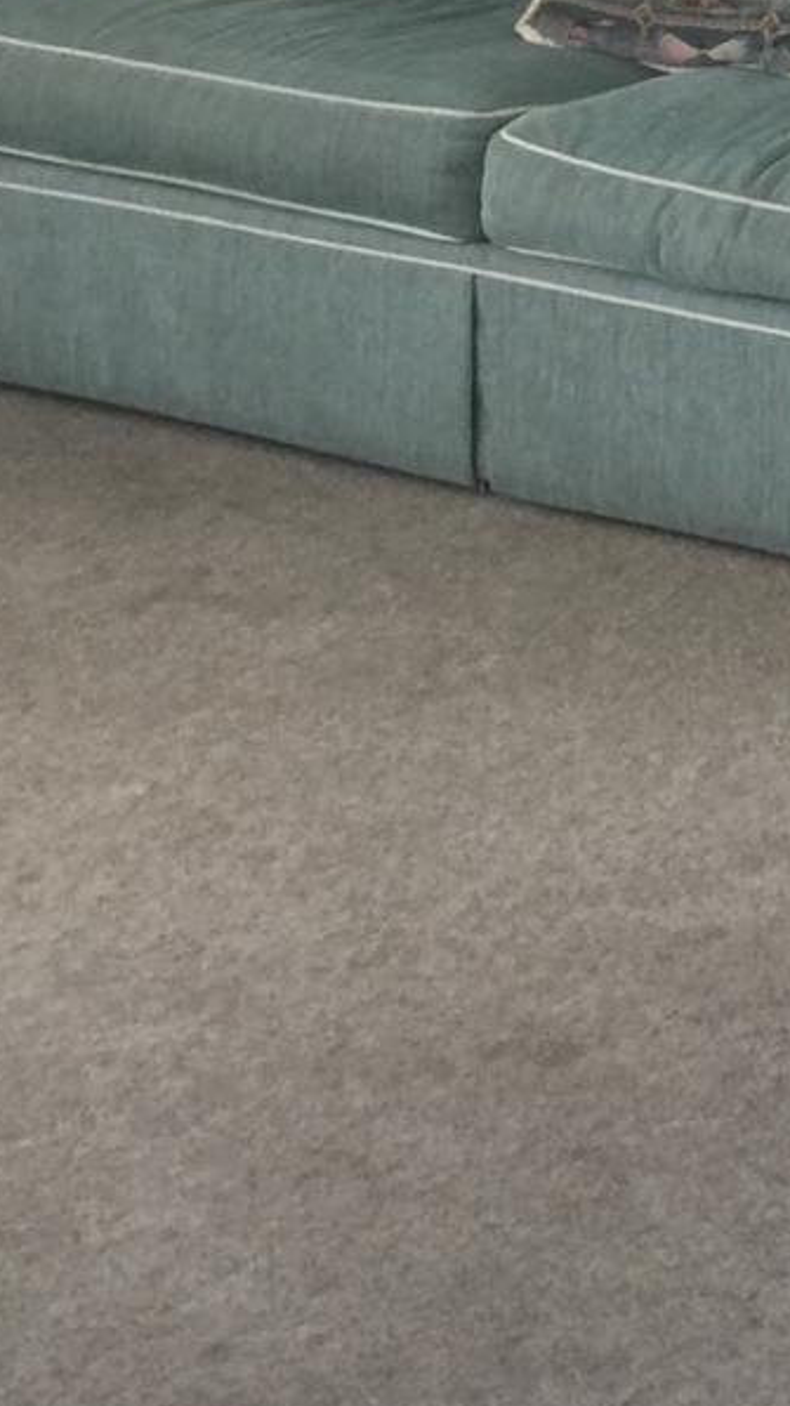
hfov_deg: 10.9
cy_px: -50
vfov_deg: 19.5
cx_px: 1262
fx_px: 3950
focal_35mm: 106
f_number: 2.2
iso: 50
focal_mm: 4.15
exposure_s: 1/15
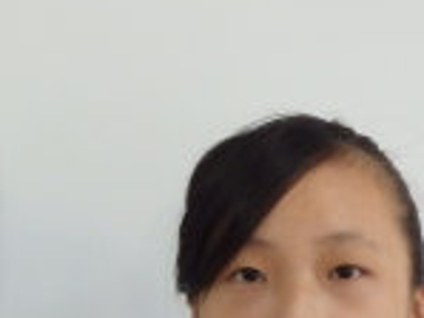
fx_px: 2415
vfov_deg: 7.5
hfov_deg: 10.0
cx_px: 11
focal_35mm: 197
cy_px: 393
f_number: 4.2
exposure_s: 1/40
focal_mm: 10.8
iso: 800
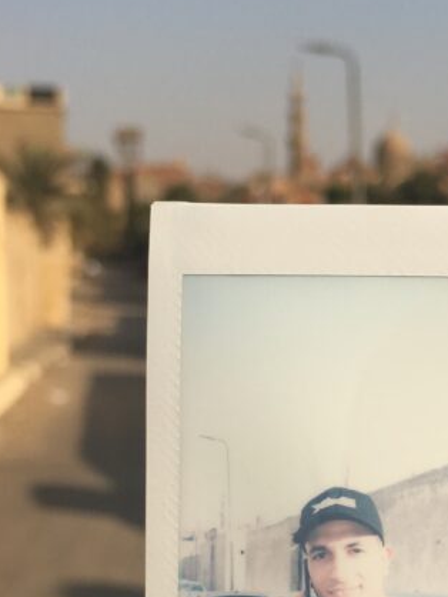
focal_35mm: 74
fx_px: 1276
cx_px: 401
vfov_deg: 25.9
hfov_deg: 19.6
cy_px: 458
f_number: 2.2
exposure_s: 1/1876
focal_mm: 4.15
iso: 25
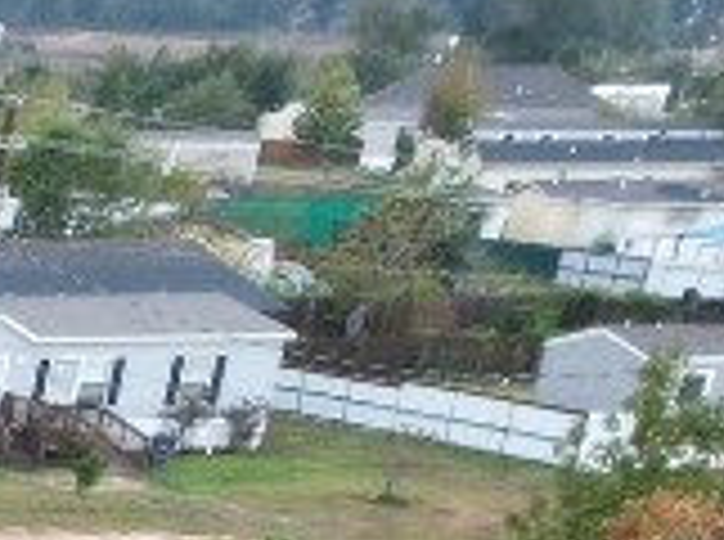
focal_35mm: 153
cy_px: 1454
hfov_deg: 9.7
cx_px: -1488
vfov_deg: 8.5
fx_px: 3193
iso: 200
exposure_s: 1/350
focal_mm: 6.72
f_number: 1.7
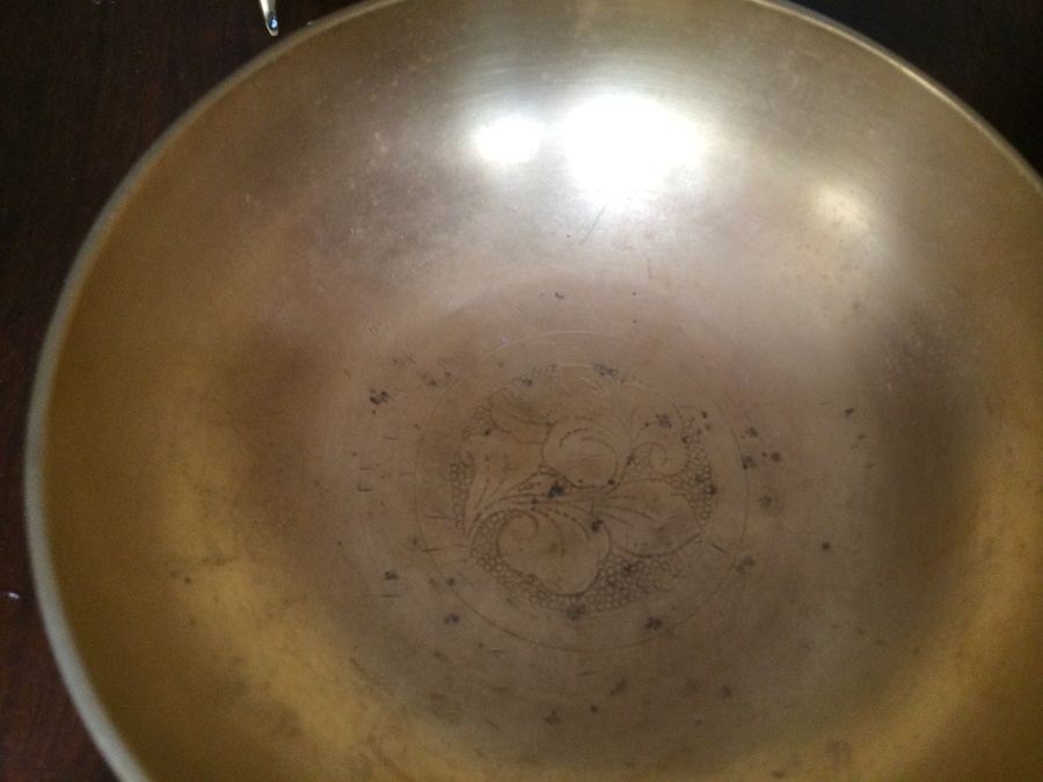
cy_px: 391
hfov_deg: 60.0
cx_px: 522
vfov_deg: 46.8
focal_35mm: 30
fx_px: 904
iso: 320
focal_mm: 4.12
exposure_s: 1/30
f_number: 2.2
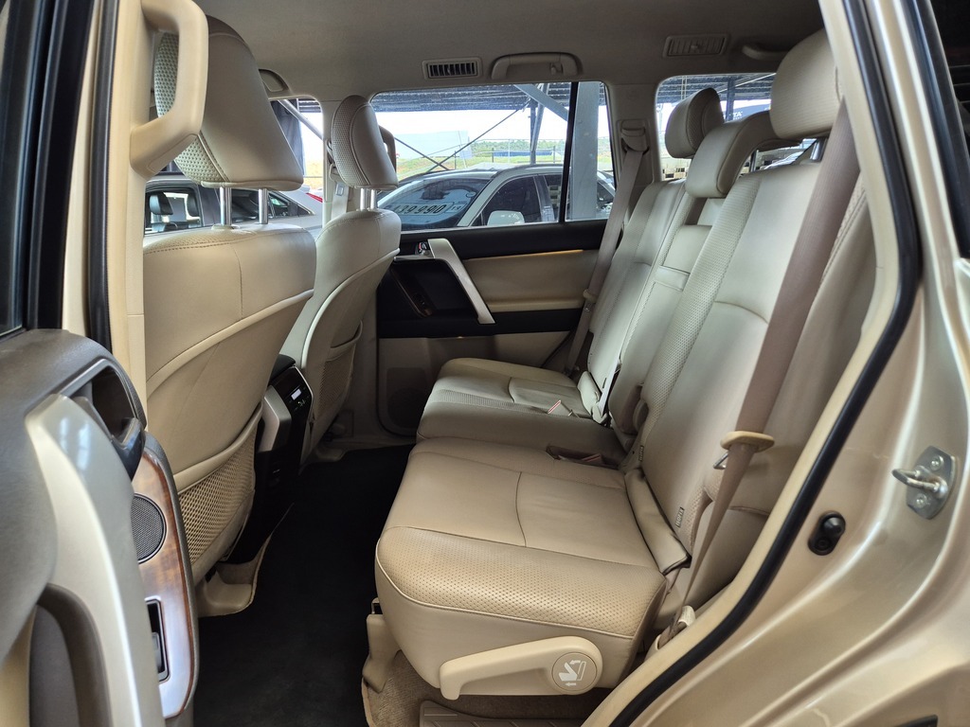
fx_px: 644
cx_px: 485
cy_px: 364
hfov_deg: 73.9
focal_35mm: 23
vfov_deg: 58.9
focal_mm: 5.4
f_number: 1.8
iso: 160
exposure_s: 1/100
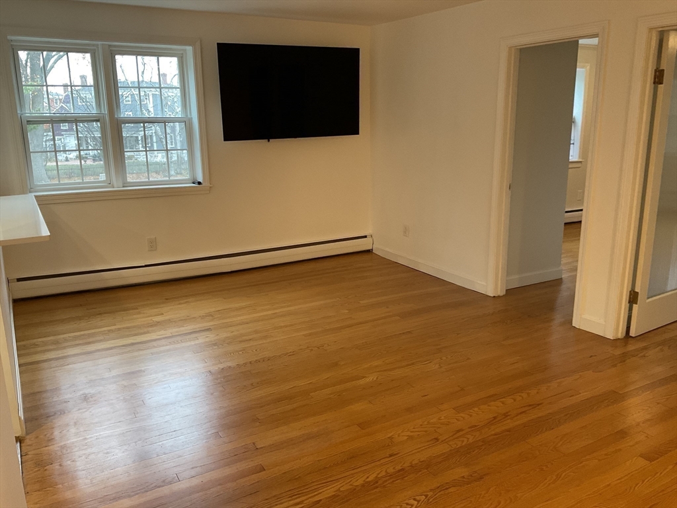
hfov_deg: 61.7
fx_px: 567
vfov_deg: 48.2
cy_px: 254
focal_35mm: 29
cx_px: 338
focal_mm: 3
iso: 80
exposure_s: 1/60
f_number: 1.8
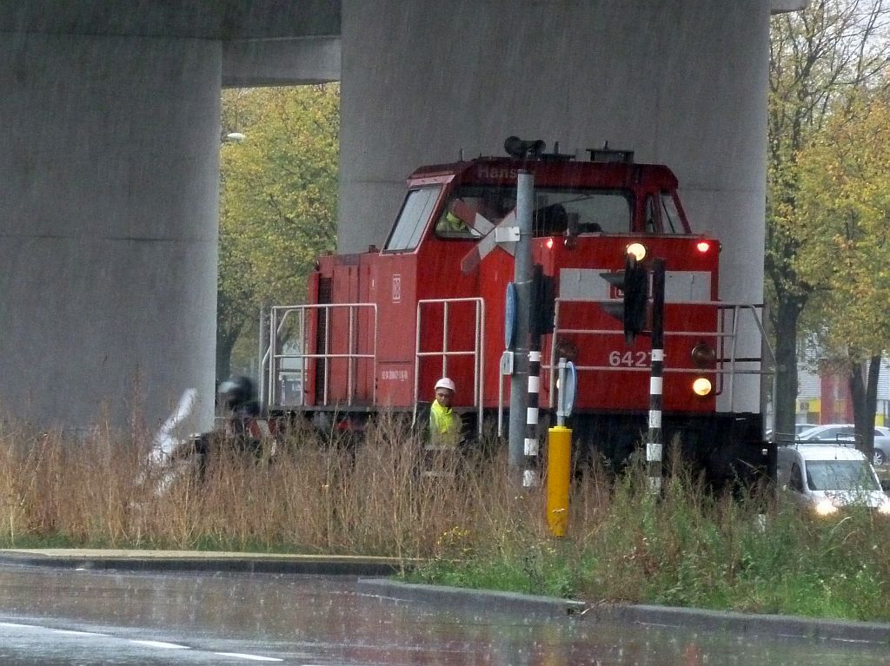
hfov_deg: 4.4
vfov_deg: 3.3
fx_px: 11616
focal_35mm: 452
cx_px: 445
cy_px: 333
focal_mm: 49.2
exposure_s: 1/80
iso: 800
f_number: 4.9
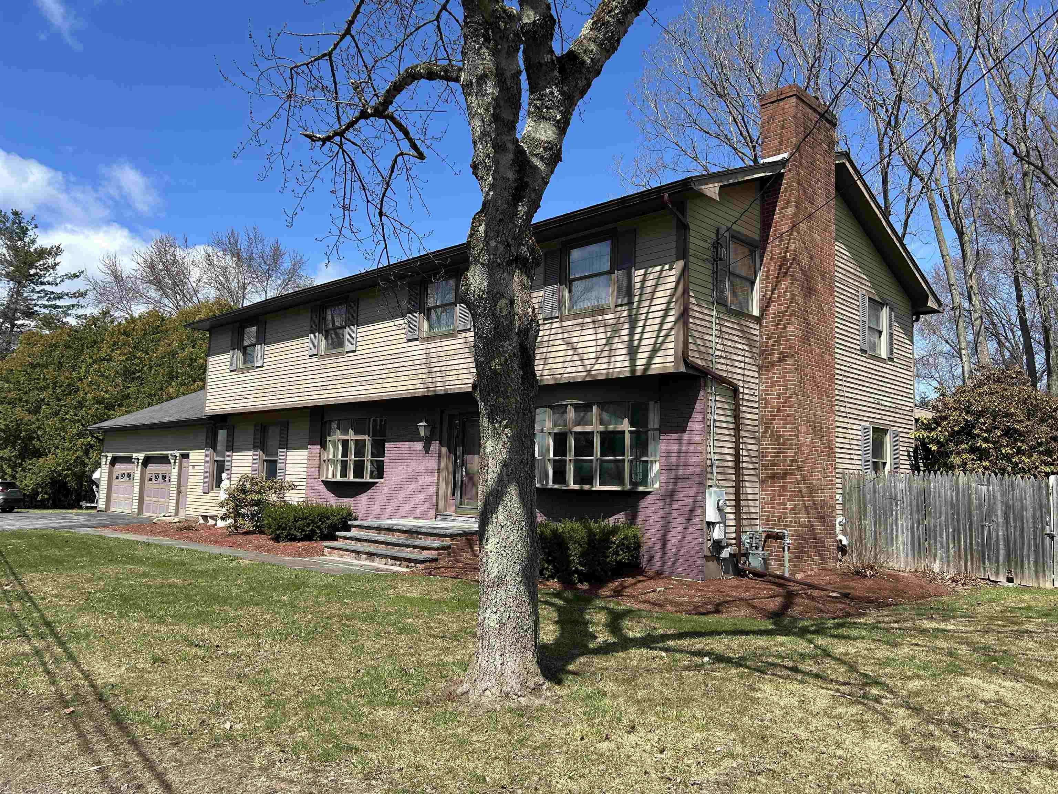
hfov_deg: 67.3
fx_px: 795
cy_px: 397
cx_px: 529
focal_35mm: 26
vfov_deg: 53.1
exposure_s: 1/3356
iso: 50
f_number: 1.5
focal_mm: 5.7
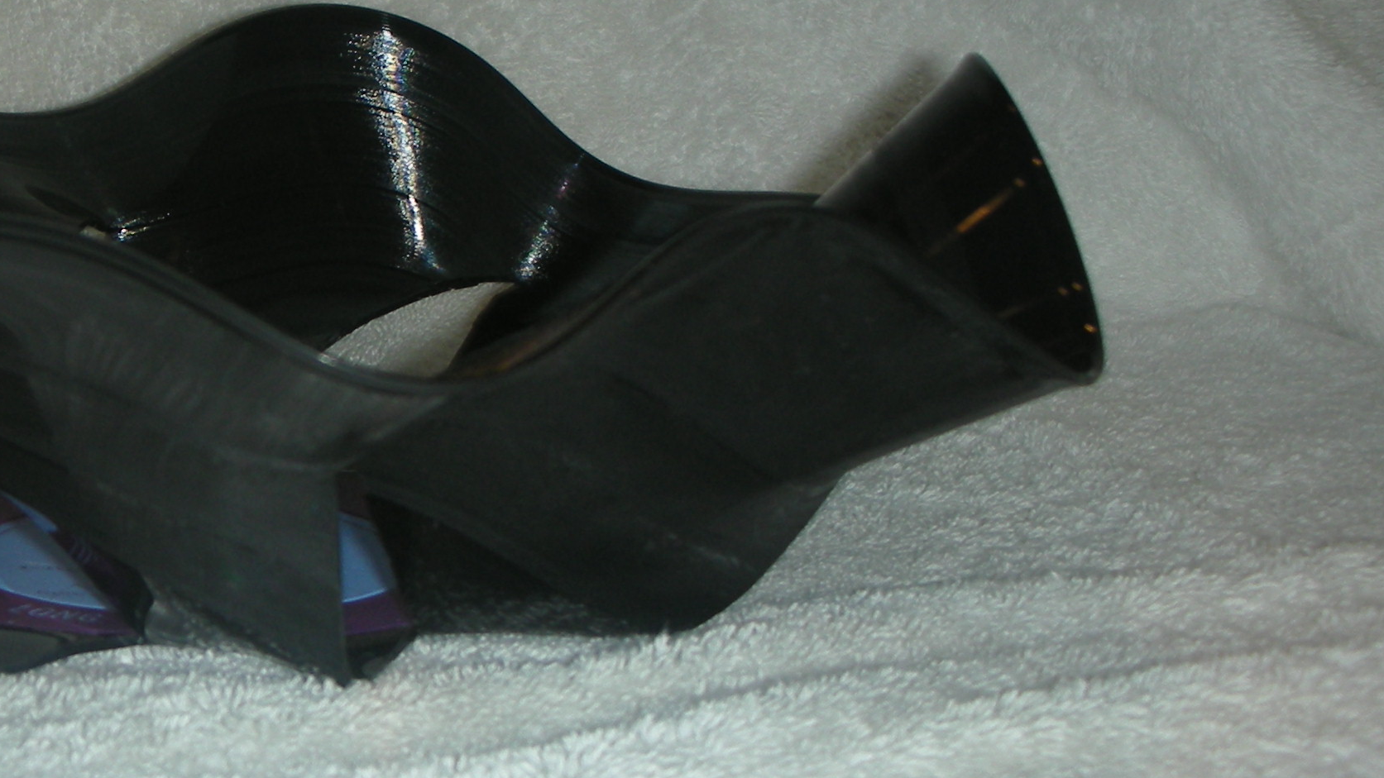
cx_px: 215
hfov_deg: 29.3
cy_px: 250
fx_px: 2569
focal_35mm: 70
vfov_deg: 17.2
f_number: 2.8
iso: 50
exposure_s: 1/60
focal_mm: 5.8
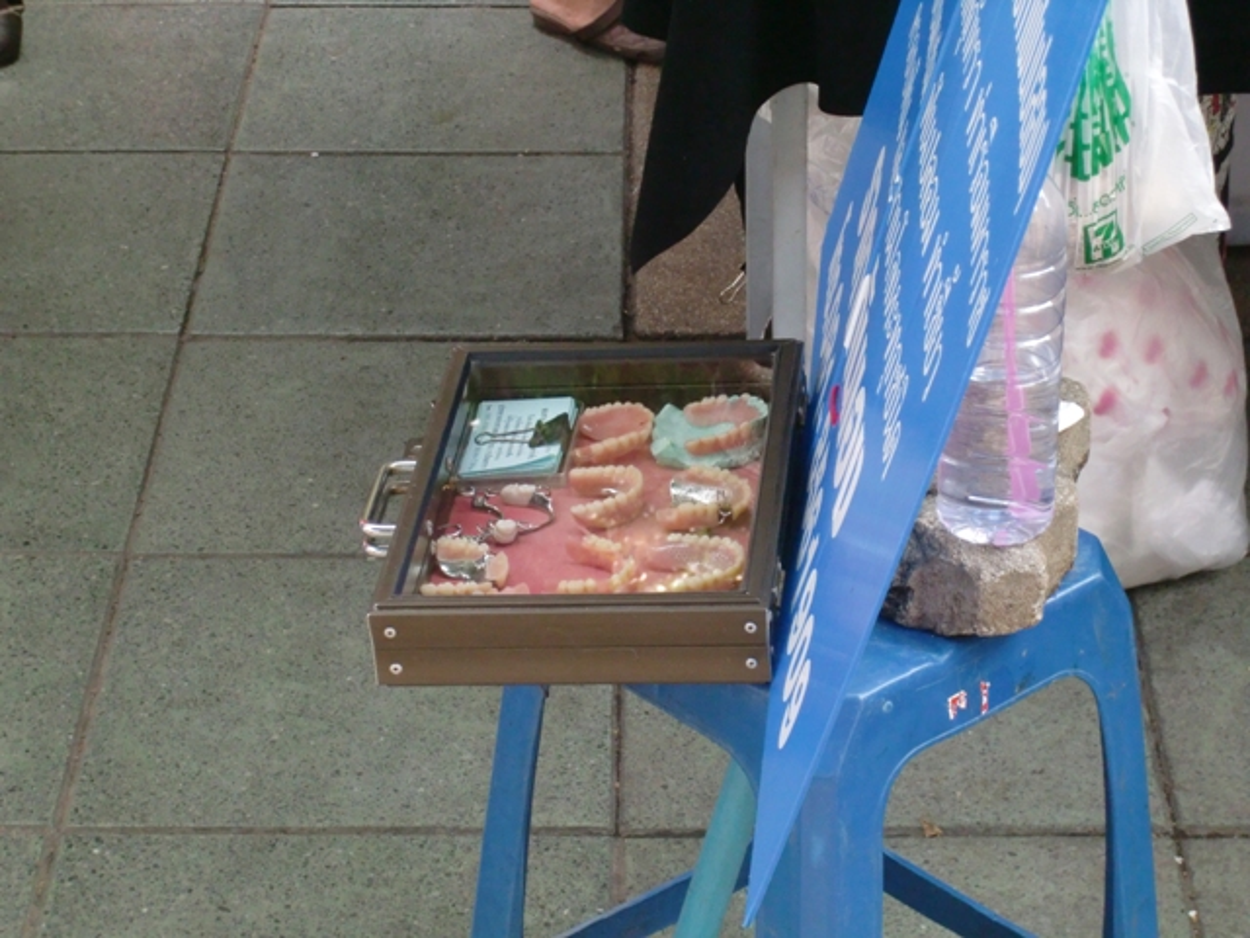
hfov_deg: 17.6
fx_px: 4044
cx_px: 625
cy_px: 469
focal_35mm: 112
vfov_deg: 13.2
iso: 400
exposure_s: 1/250
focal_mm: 19.6
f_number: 5.8
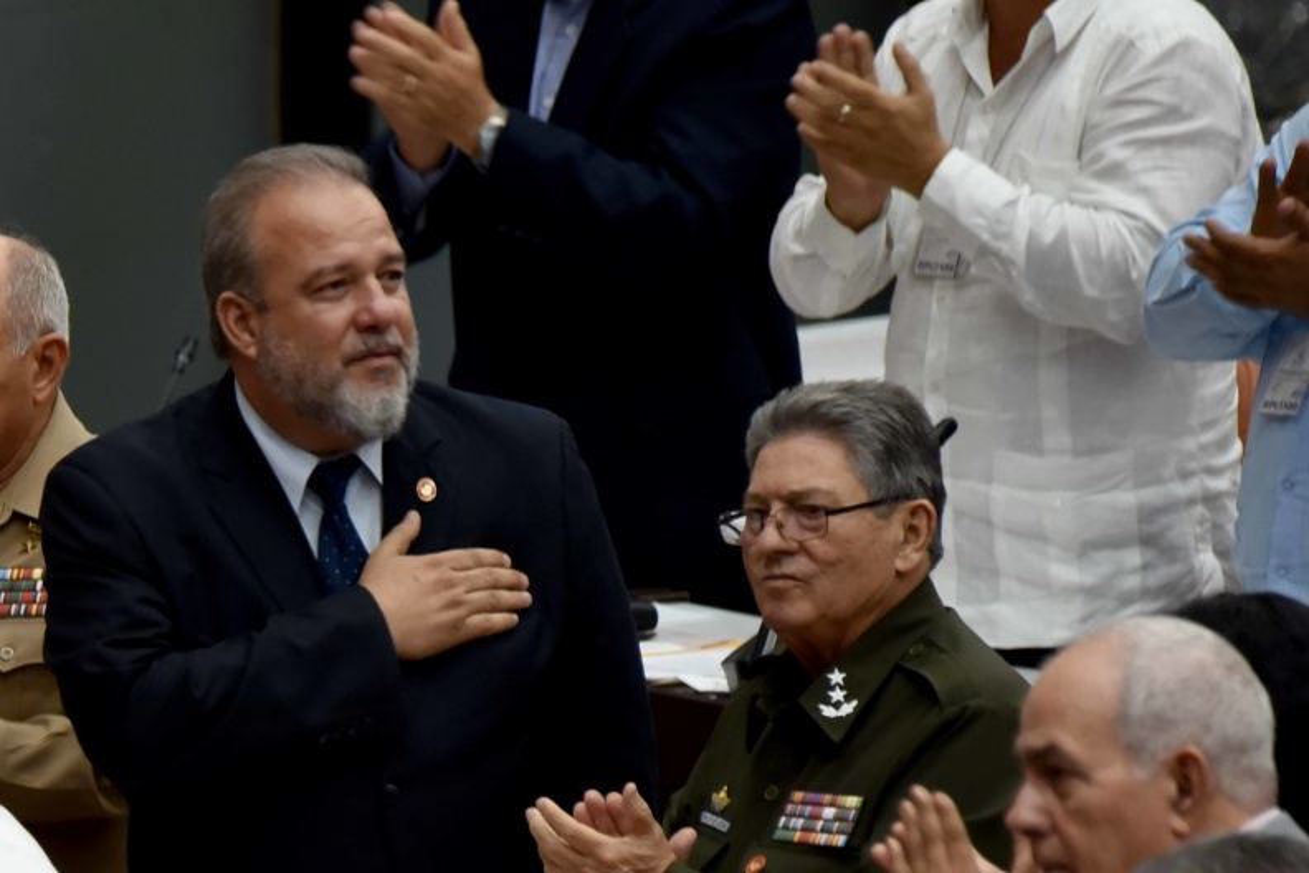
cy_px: 436
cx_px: 654
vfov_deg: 3.3
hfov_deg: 4.9
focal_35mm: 420
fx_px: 15270
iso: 1250
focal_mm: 420
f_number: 6
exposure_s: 1/40
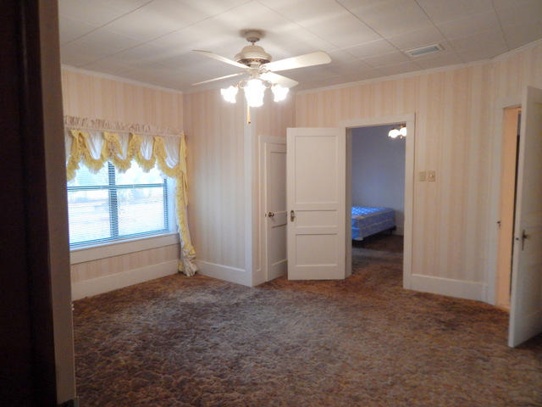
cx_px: 271
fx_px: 344
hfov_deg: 76.4
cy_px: 204
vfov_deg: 61.1
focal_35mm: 22
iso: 400
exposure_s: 1/60
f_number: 3
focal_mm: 4
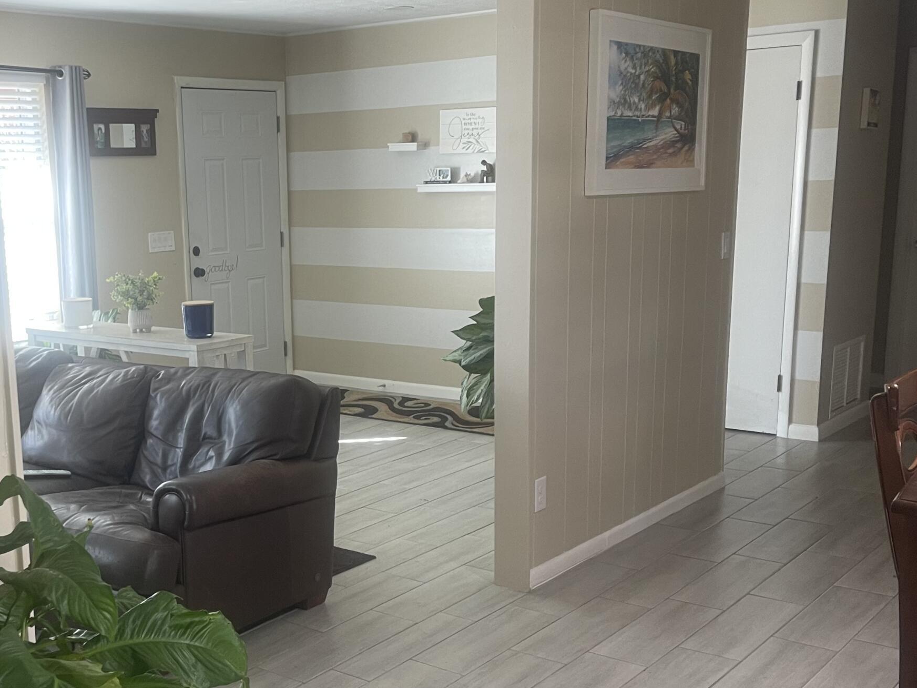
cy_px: 438
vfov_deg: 33.4
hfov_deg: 43.0
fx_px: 1139
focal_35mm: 43
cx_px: 275
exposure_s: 1/60
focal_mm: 5.1
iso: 100
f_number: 1.6
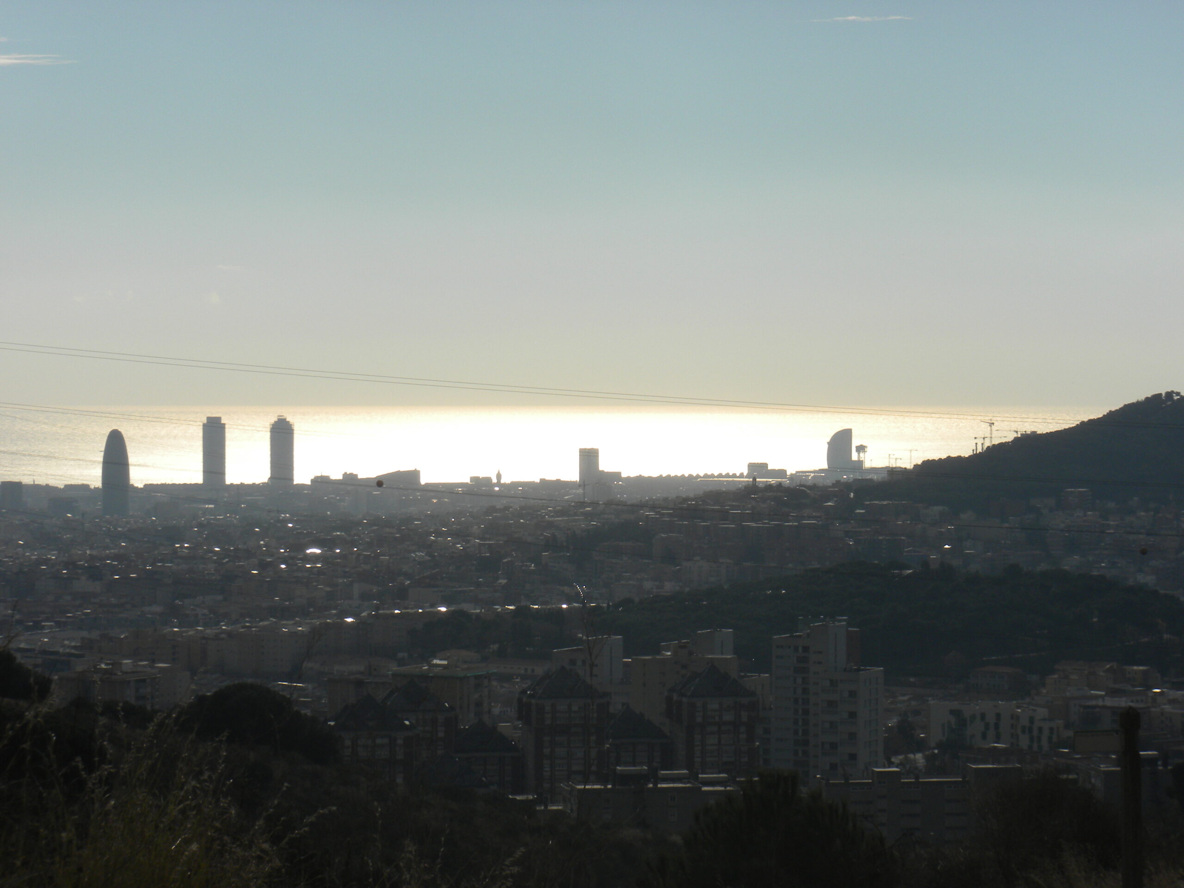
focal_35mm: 119
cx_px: 592
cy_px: 444
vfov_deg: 12.5
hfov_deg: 16.6
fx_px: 4070
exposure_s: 1/255
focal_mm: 21
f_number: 14
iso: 64
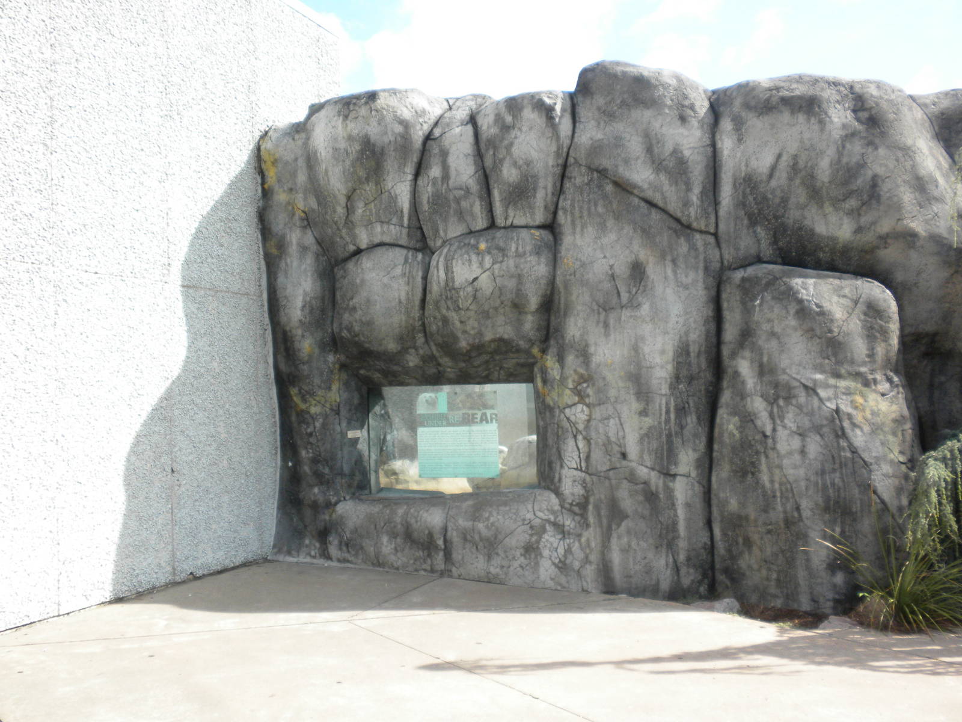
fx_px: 1028
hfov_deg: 50.1
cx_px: 481
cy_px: 361
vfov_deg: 38.7
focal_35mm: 37
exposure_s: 1/500
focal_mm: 6.6
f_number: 3.5
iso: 94
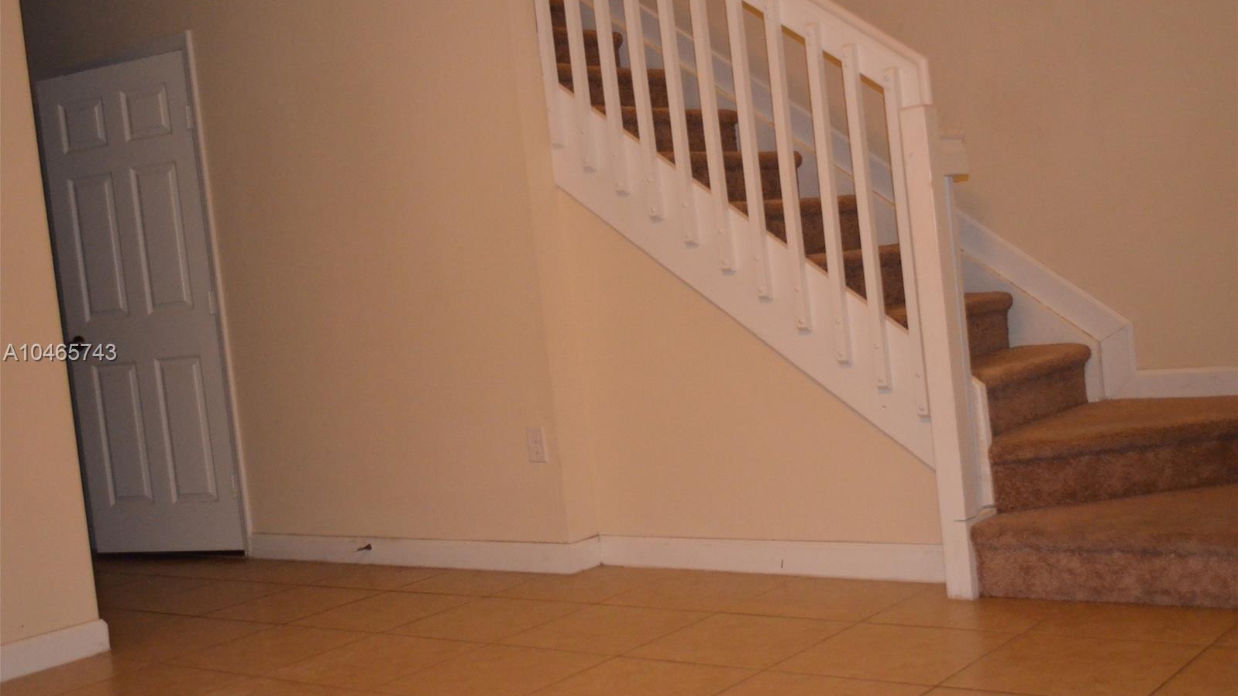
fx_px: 1494
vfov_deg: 26.2
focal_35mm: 46
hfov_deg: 45.0
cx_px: 619
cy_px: 354
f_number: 4.5
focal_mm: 29
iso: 3200
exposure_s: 1/60
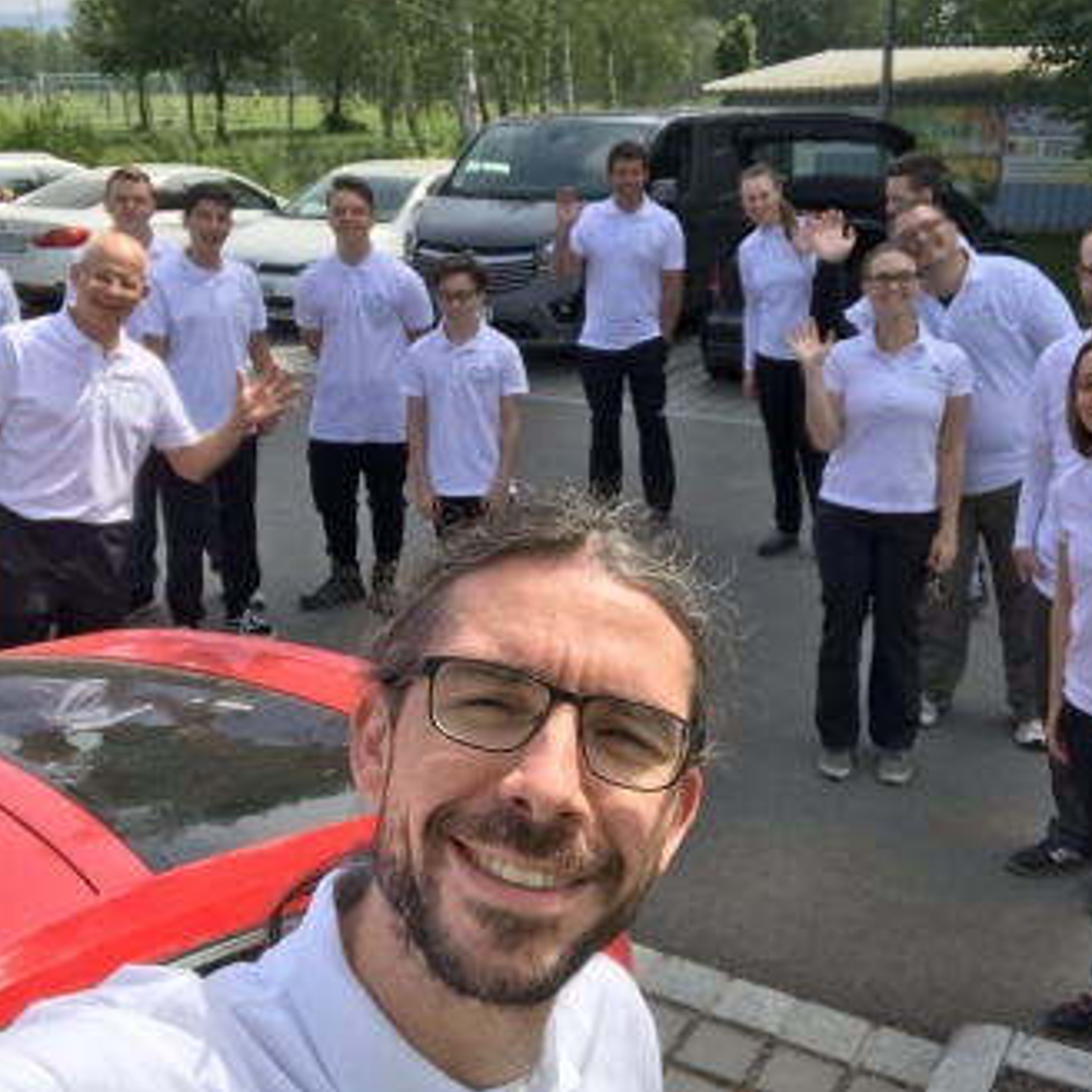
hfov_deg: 43.9
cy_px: 546
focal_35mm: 38
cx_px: 544
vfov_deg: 43.9
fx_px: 1356
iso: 25
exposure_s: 1/824
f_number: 2.2
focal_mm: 2.87
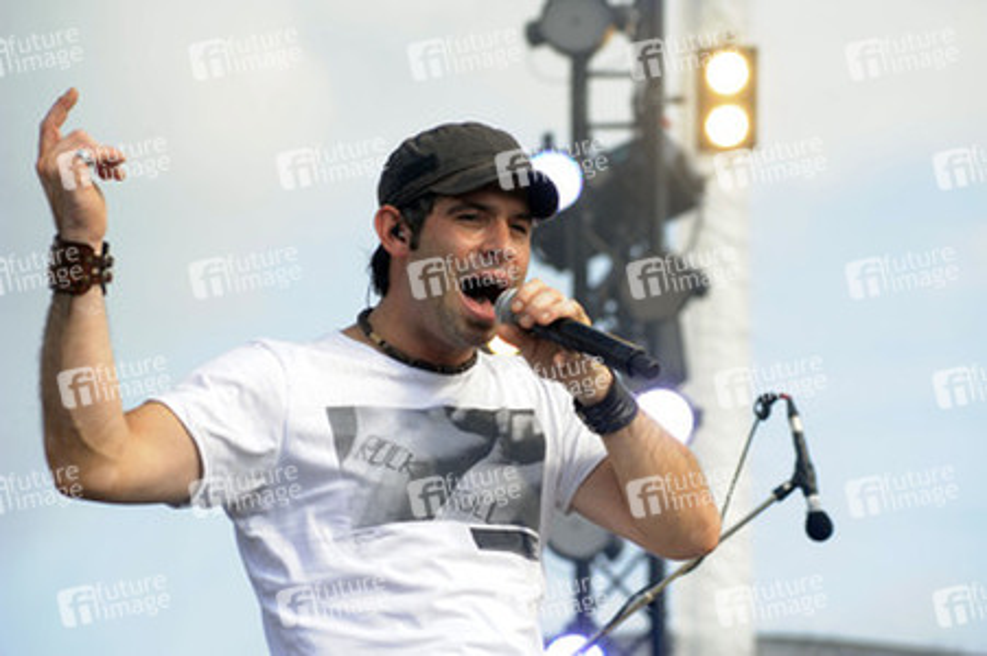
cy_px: 328
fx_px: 4931
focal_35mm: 180
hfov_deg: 11.4
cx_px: 494
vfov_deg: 7.6
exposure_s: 1/500
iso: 500
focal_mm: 180
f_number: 8
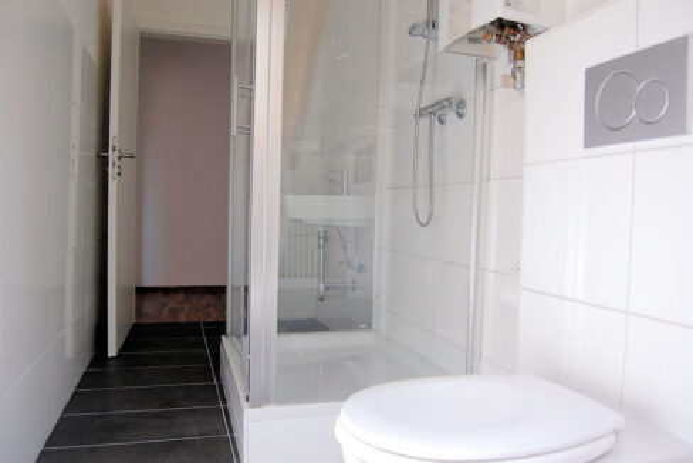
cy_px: 232
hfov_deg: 67.4
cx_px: 346
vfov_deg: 48.0
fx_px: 520
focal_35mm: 27
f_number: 5.6
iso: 400
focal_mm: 18
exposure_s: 1/125
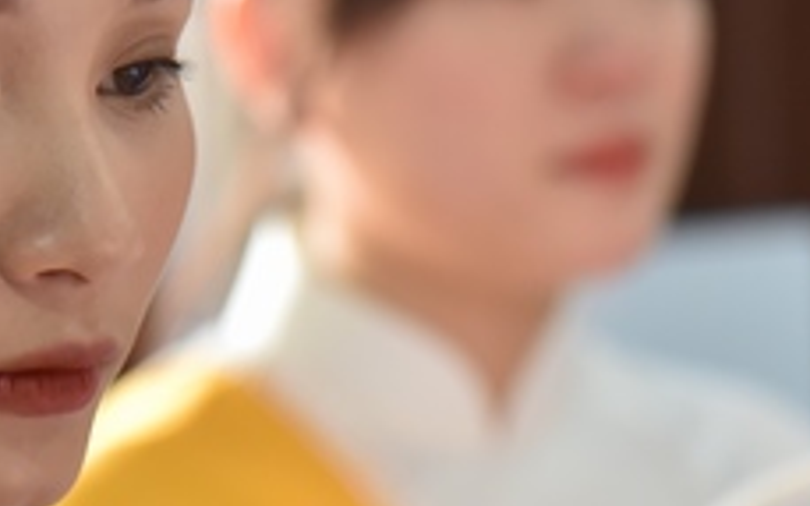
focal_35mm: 347
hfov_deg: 6.1
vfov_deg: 3.8
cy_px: 311
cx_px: 258
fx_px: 7658
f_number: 4
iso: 1250
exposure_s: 1/80
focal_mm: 120
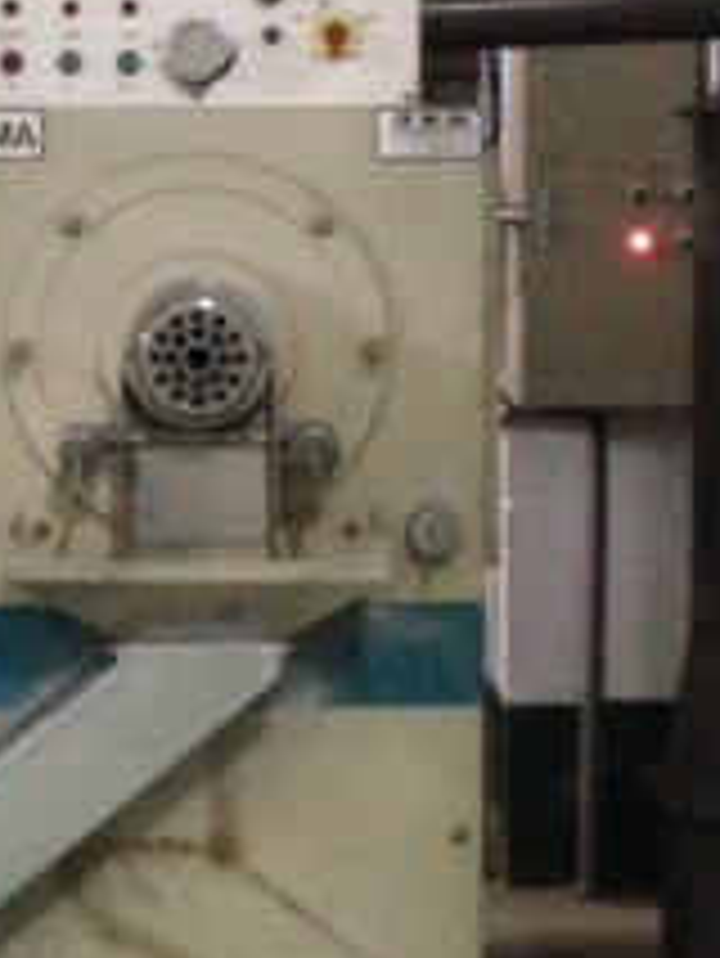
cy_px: 369
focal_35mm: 99
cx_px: 261
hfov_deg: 14.9
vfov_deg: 19.8
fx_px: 2743
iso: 800
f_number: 2.4
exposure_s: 1/15
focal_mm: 4.12
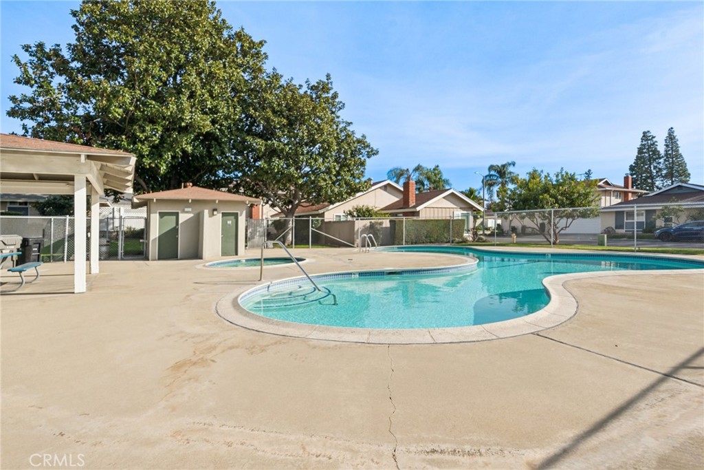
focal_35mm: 16
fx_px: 313
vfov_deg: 73.8
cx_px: 352
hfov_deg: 96.7
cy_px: 235
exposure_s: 1/1600
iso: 400
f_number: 8
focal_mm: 16
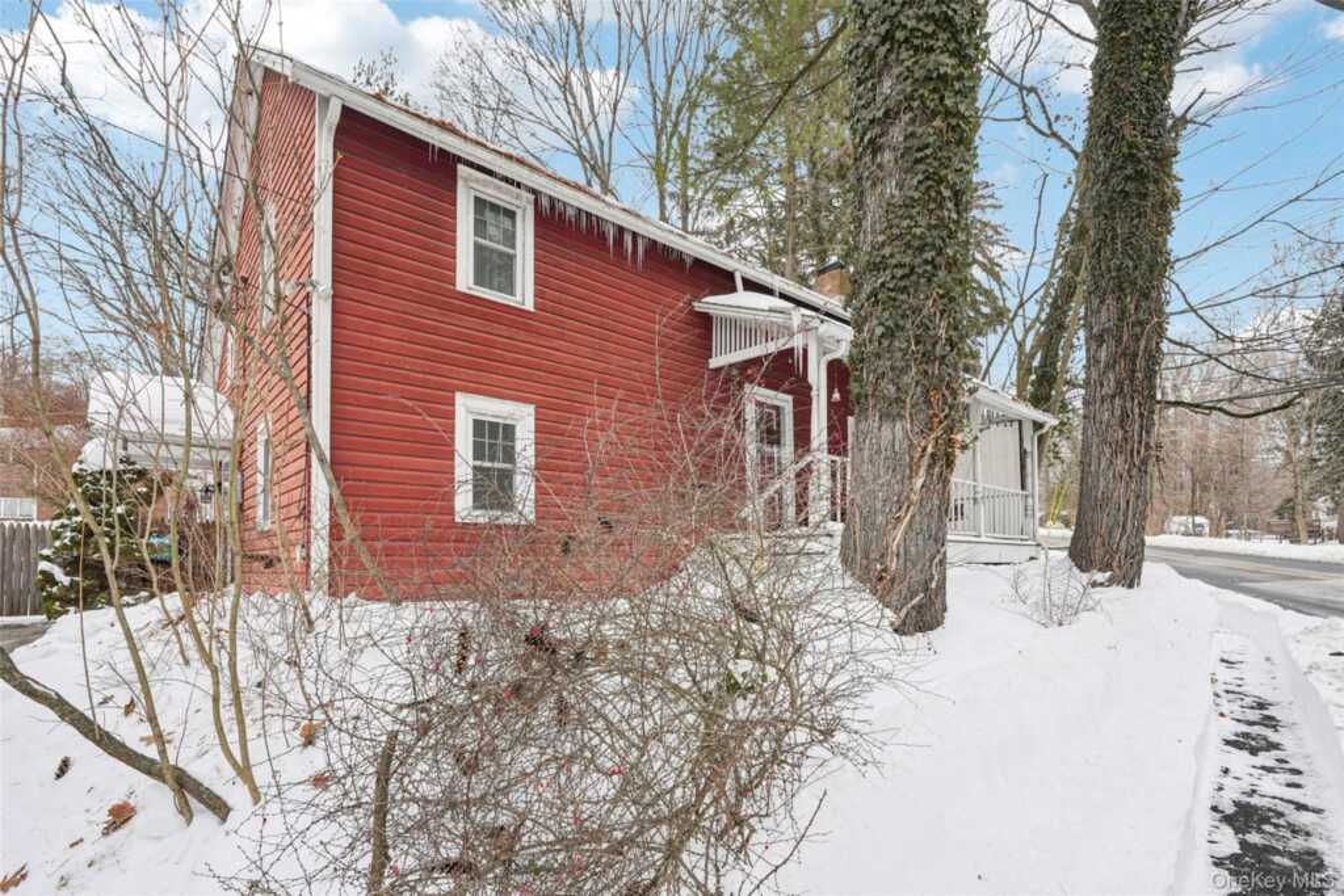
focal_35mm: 16
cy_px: 448
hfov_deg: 96.7
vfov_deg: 73.8
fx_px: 597
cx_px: 672
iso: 100
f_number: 8
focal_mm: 16
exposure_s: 1/60
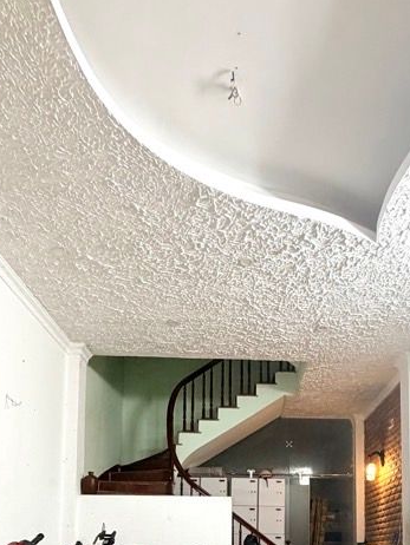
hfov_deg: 44.9
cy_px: 523
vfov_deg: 49.6
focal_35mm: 31
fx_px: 489
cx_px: 266
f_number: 2.2
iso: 250
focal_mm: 2.22
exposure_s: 1/50
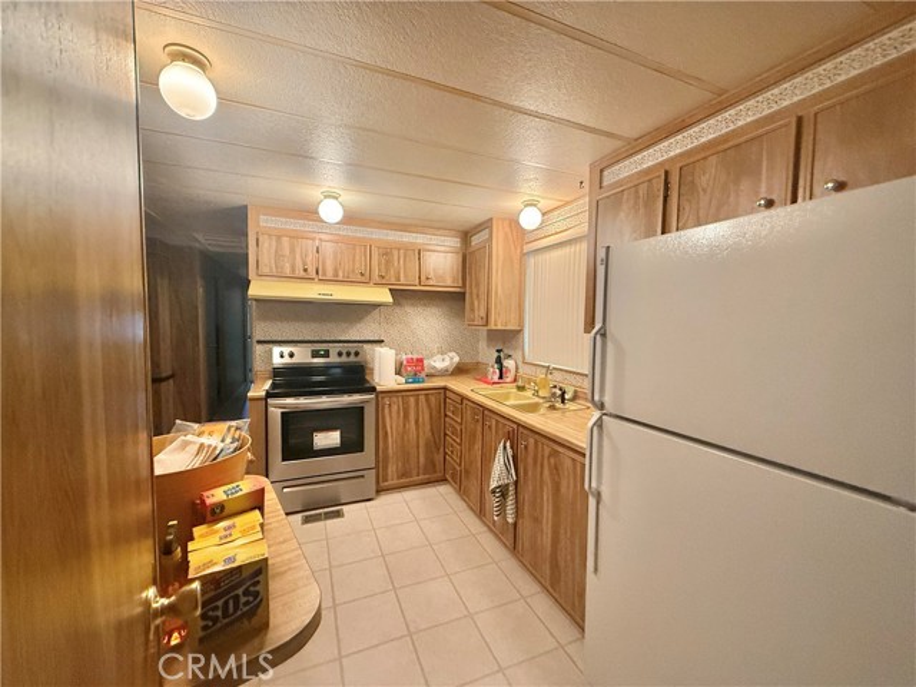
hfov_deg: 102.1
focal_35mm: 14
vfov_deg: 85.7
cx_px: 458
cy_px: 344
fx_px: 370
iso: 500
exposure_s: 1/60
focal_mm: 2.22
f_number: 2.2
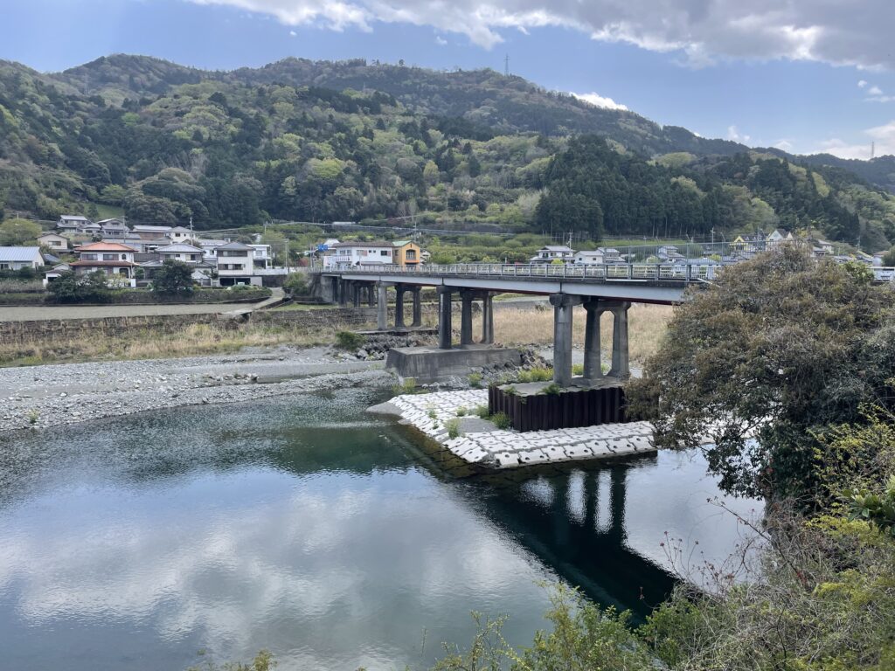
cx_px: 448
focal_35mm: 26
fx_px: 672
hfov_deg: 67.3
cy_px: 336
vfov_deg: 53.1
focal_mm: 4.2
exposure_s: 1/1335
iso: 32
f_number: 1.6
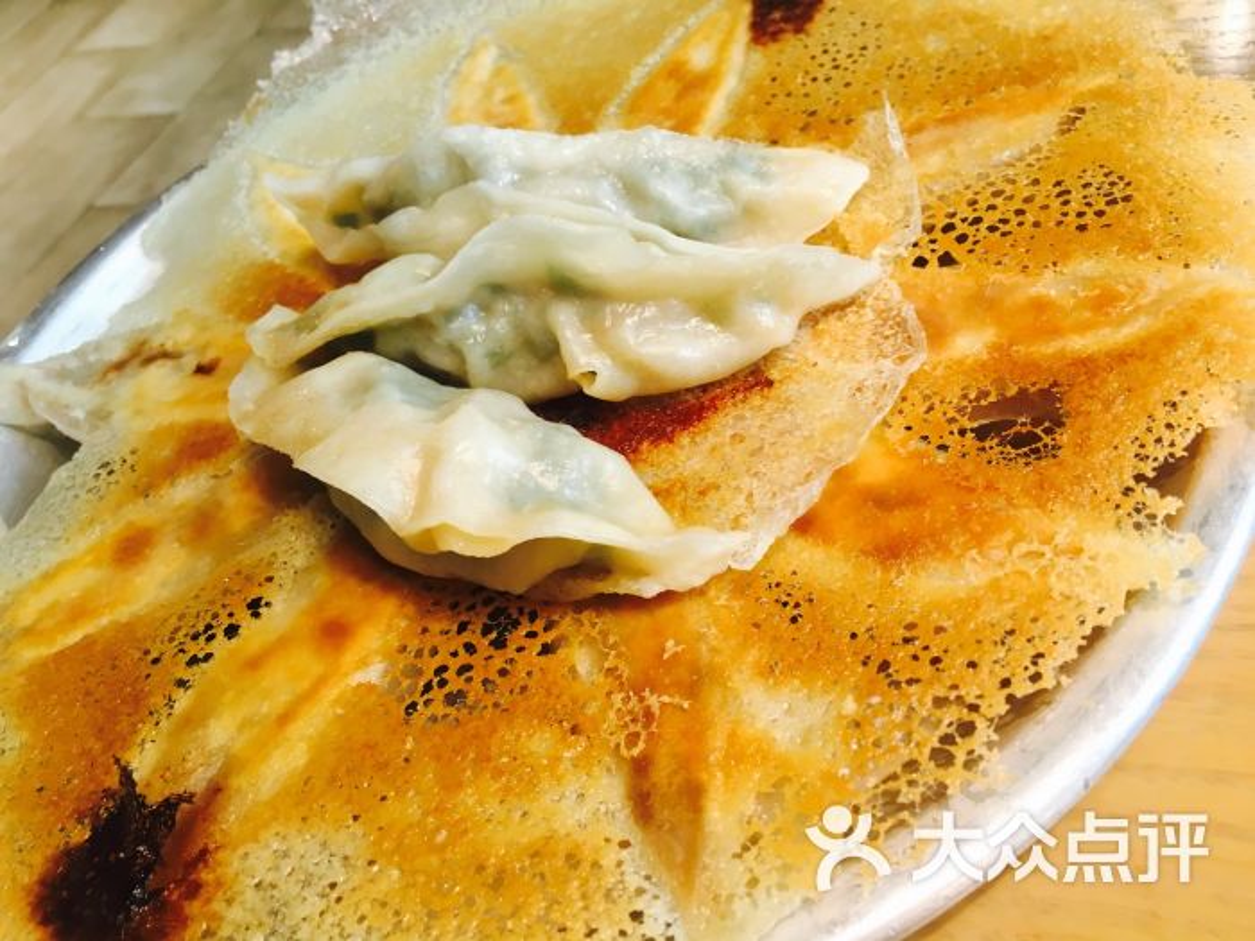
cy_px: 470
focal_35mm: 29
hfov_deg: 61.7
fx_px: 1051
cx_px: 628
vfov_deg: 48.2
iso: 80
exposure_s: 1/33
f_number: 2.2
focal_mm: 4.15
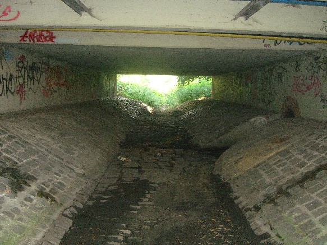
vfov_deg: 37.7
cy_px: 122
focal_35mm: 38
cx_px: 164
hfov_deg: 49.0
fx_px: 359
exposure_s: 1/60
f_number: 2.8
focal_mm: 7.9
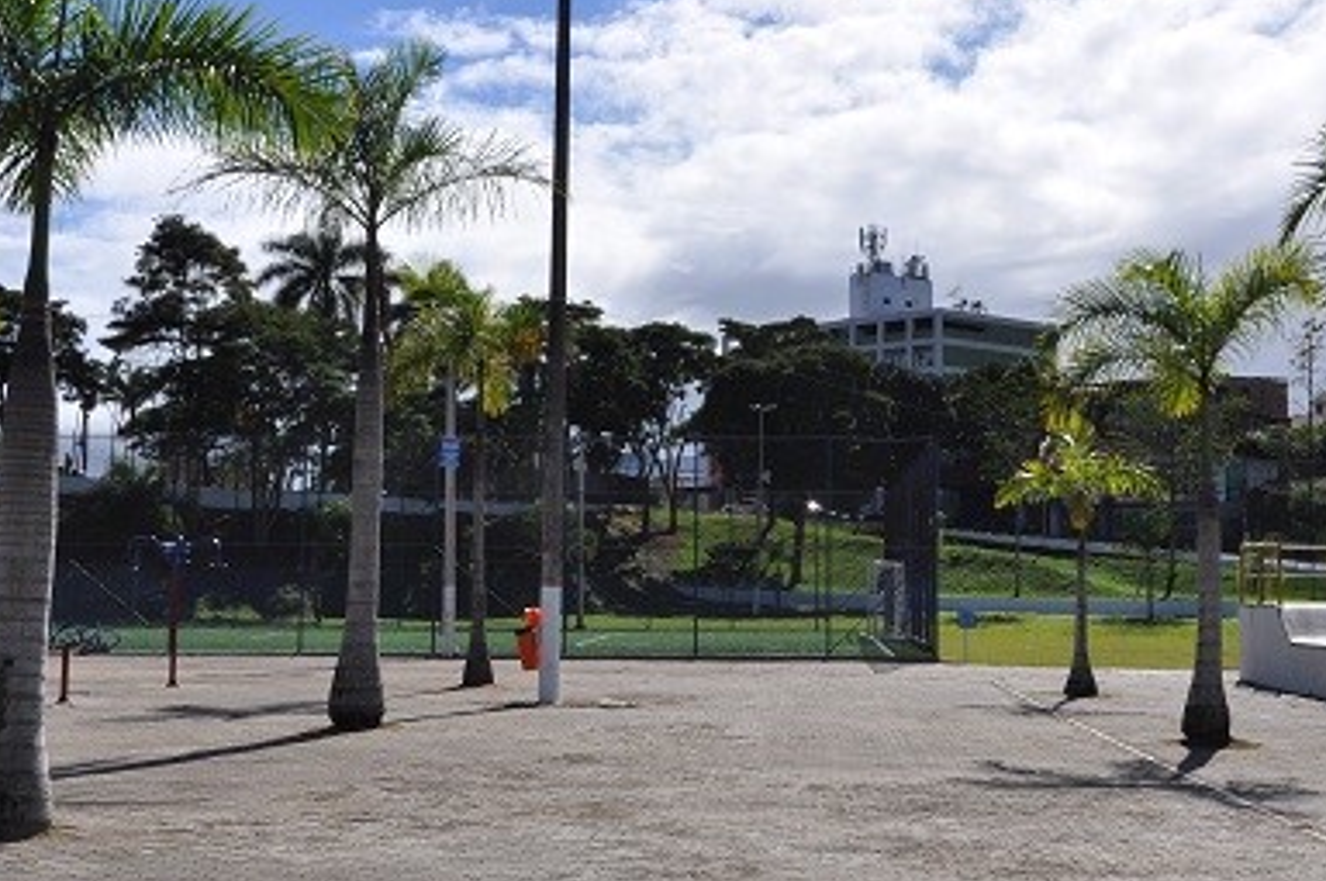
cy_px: 440
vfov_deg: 24.1
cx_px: 746
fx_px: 2060
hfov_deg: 35.6
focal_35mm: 56
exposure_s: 1/800
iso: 400
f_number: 14
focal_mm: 30
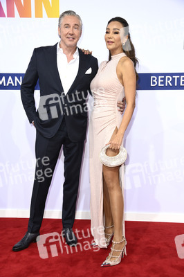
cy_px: 138
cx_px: 92
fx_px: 338
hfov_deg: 30.5
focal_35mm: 44
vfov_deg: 44.5
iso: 1000
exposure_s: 1/200
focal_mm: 44
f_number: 5.6
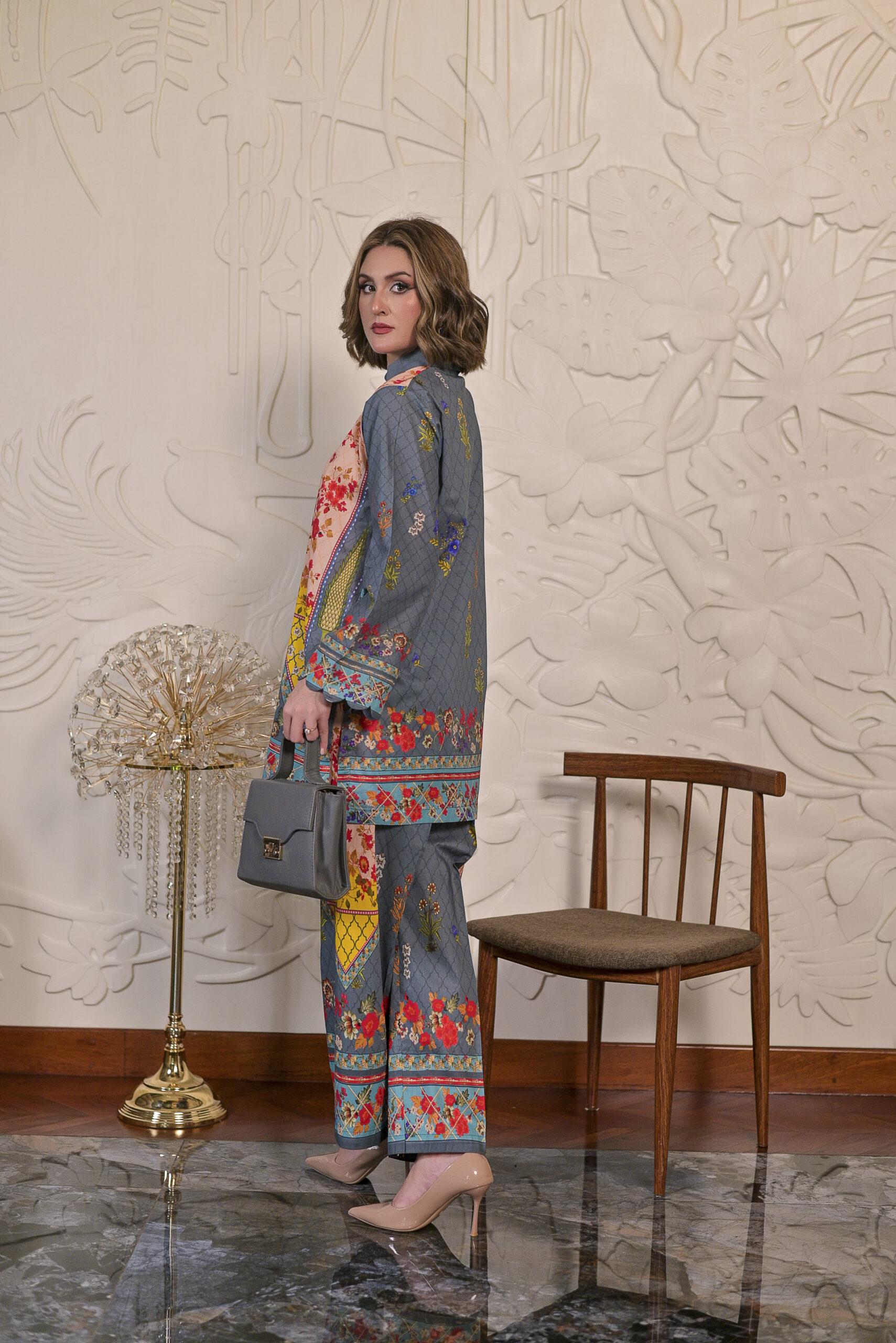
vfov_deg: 39.6
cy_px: 672
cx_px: 448
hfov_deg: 27.0
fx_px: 1865
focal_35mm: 50
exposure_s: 1/125
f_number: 2.8
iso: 250
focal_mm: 50
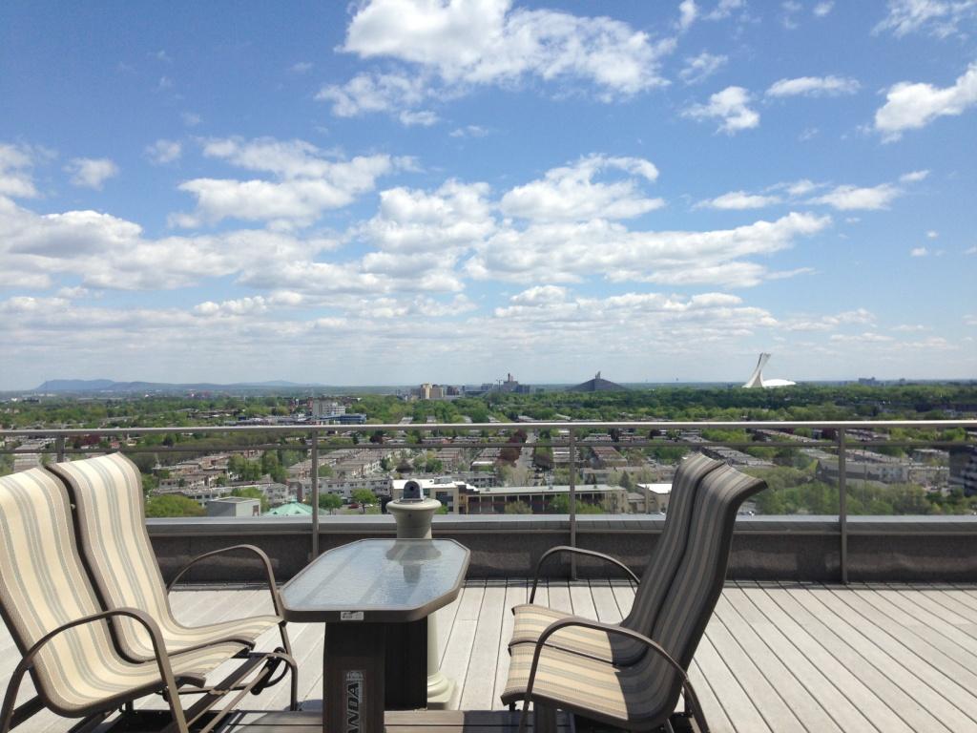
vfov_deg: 42.9
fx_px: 931
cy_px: 366
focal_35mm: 33
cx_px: 488
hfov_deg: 55.4
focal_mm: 4.13
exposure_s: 1/2584
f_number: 2.4
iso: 50
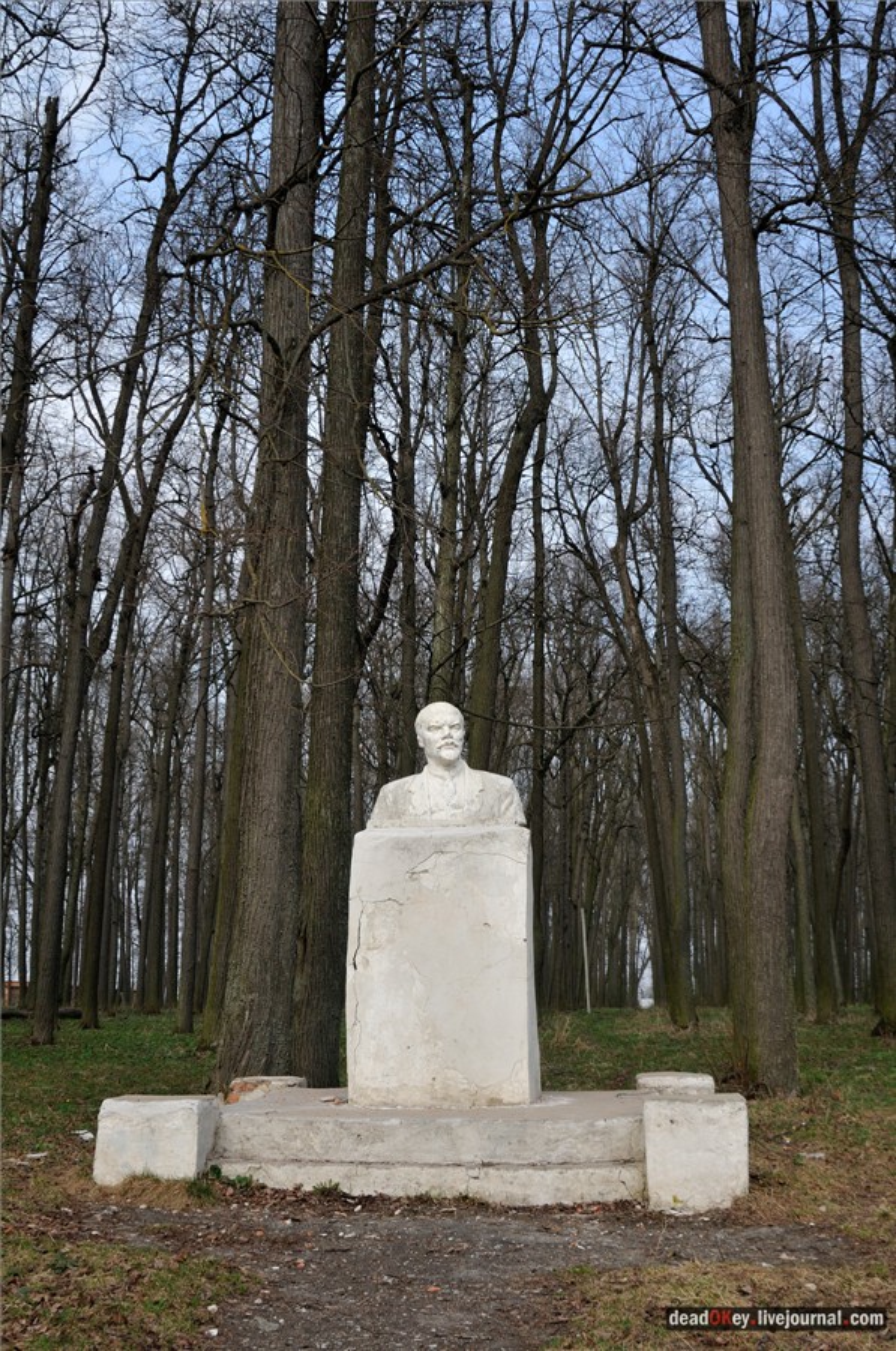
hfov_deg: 36.8
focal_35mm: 36
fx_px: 1349
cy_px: 676
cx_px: 448
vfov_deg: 53.2
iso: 320
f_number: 5.6
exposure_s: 1/800
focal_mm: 24
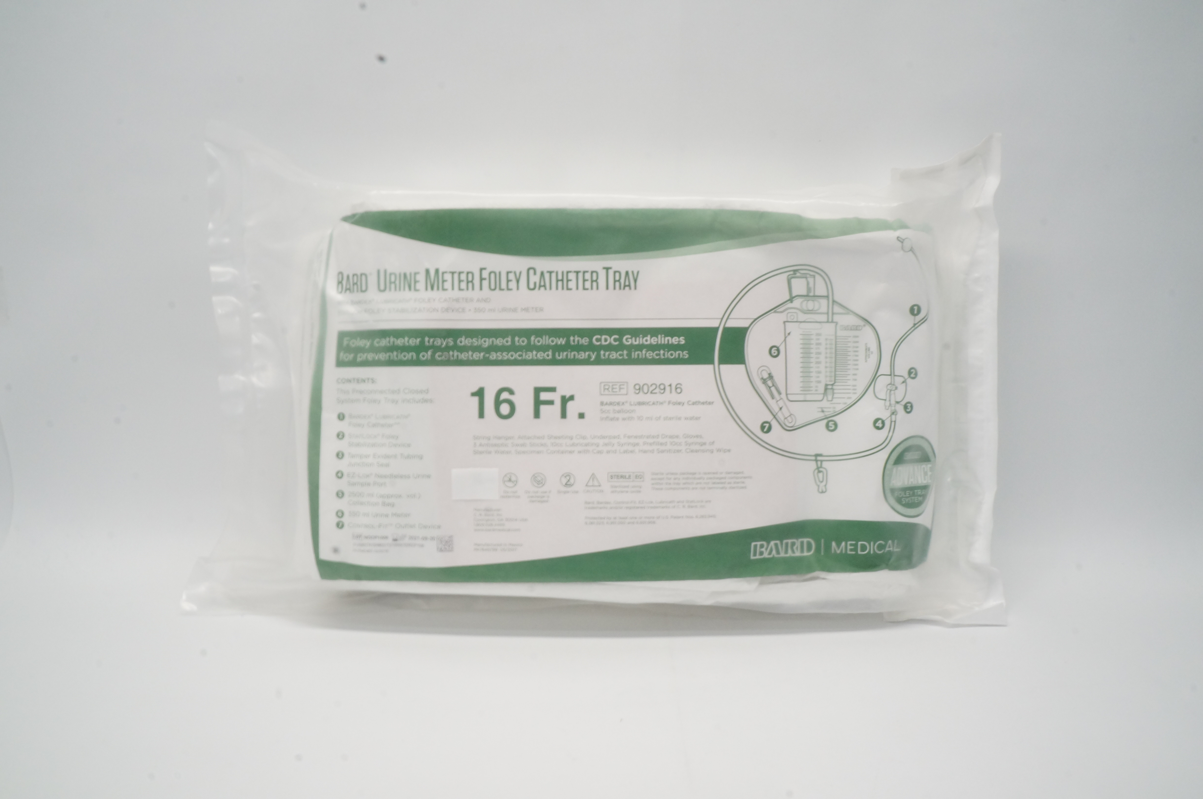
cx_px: 602
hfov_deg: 67.4
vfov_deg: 47.8
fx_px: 901
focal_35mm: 27
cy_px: 400
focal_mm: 18
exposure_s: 1/8
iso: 800
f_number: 22
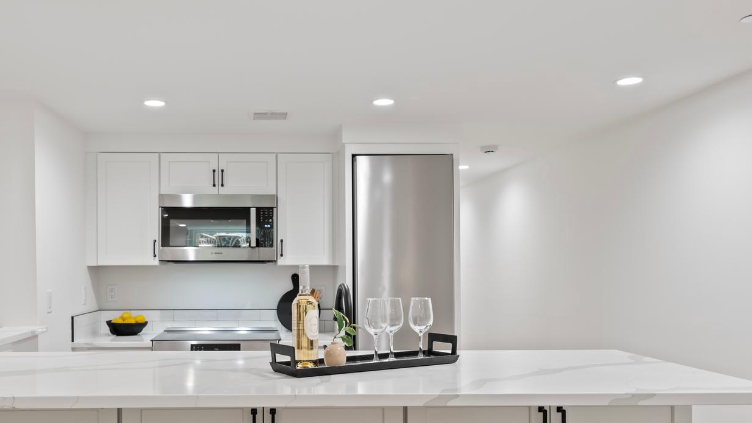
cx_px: 273
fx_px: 658
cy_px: 264
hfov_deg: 58.6
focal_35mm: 33
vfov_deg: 35.5
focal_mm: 19
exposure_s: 1/20
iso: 800
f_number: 4
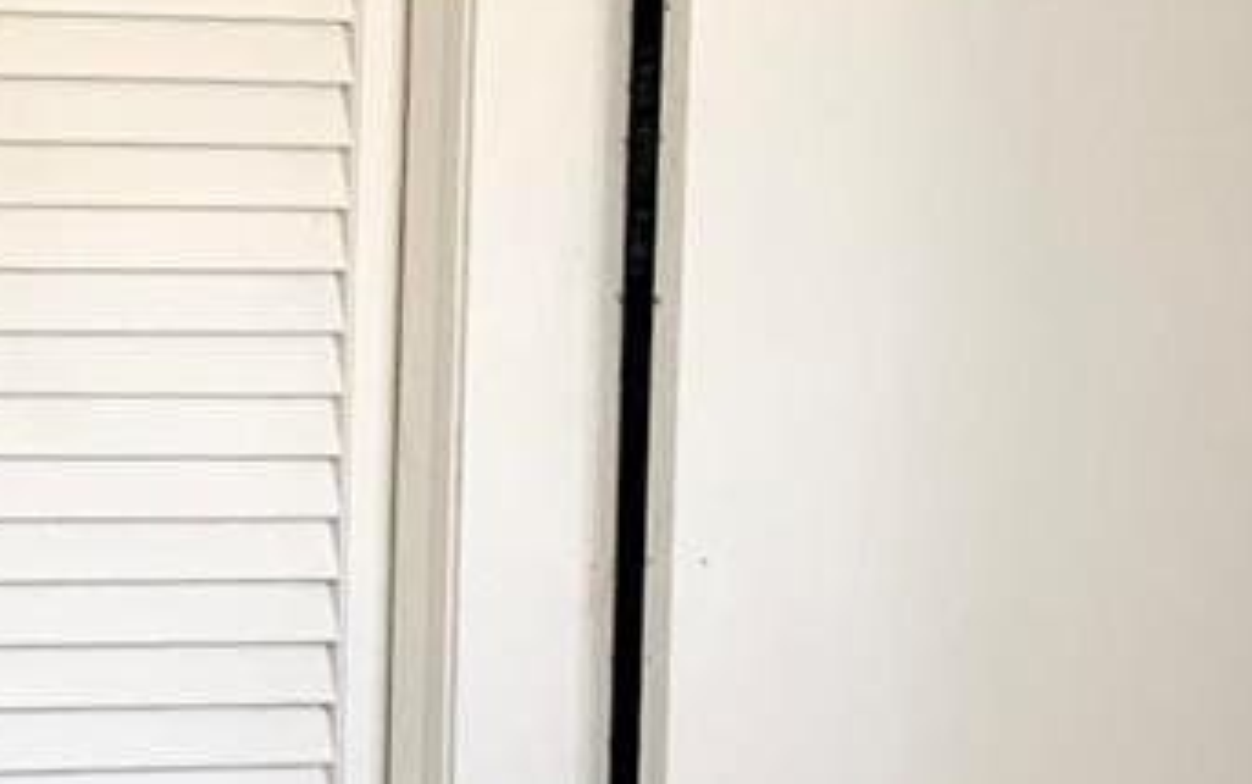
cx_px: -553
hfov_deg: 12.2
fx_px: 5632
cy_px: 773
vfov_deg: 7.9
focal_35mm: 165
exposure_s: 1/121
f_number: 1.8
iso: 64
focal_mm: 4.25
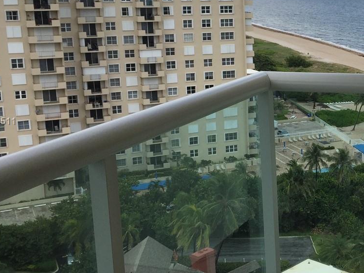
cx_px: 328
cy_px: 122
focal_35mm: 62
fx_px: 652
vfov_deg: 23.6
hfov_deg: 29.9
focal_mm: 4.15
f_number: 2.2
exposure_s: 1/1799
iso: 32
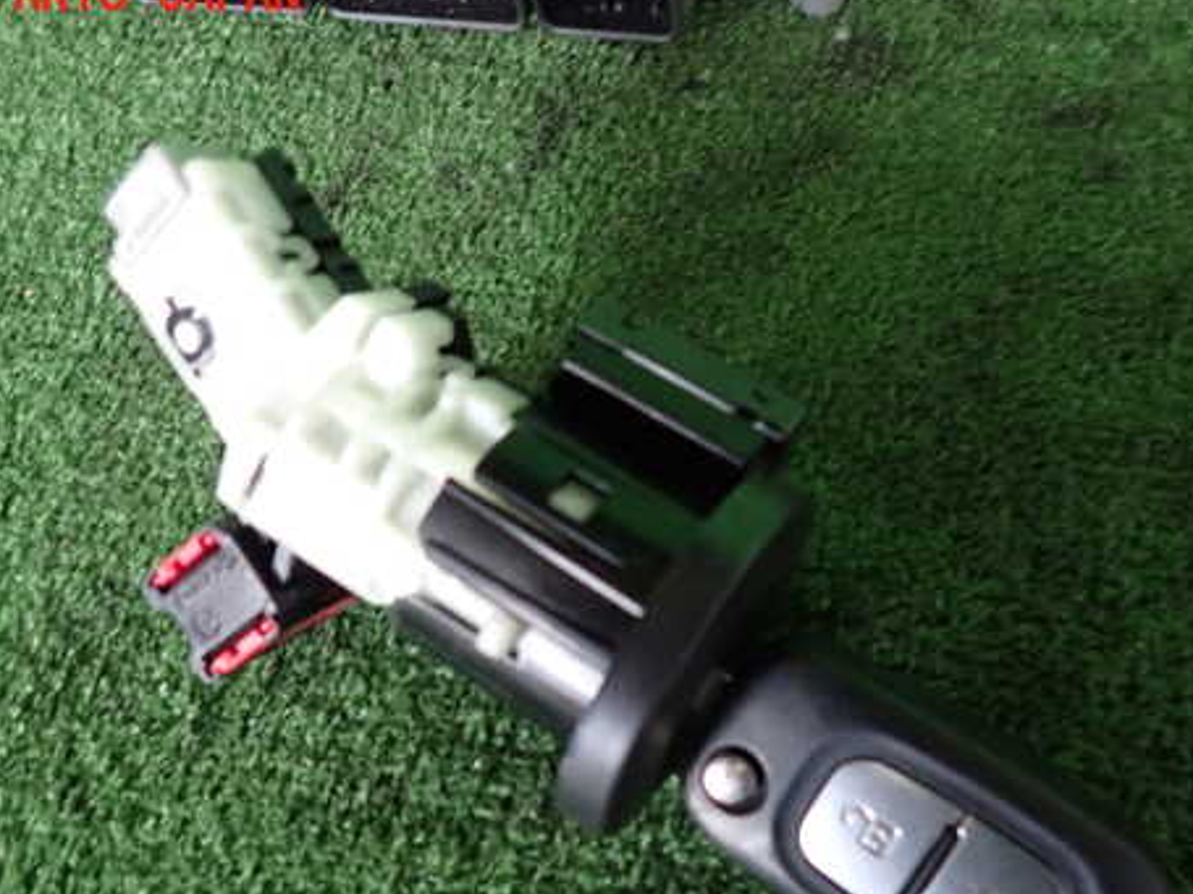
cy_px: 551
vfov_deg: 42.6
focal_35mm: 33
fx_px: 1137
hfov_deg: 55.4
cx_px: 611
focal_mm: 4.5
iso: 800
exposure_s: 1/25
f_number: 2
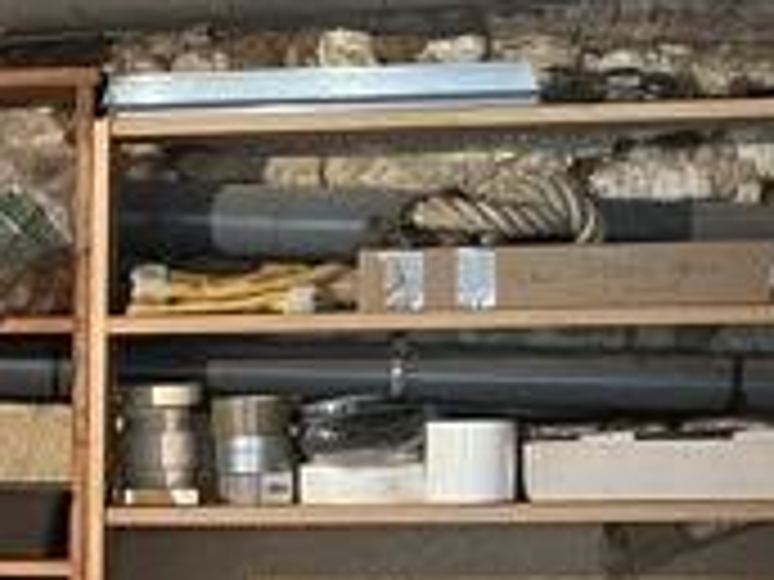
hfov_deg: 15.8
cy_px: 800
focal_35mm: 121
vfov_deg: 11.8
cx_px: -117
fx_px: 2706
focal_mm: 5.1
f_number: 1.6
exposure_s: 1/33
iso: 500
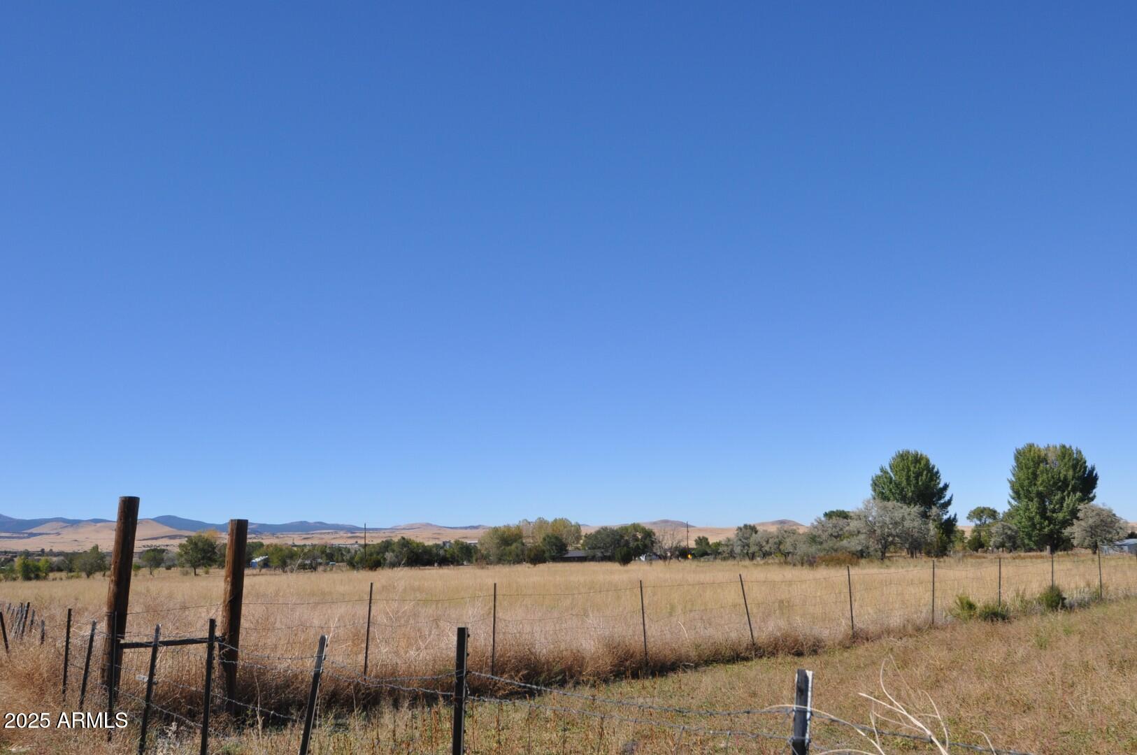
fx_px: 1041
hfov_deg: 57.3
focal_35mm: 33
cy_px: 378
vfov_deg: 39.9
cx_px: 568
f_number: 10
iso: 200
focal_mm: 22
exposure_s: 1/400
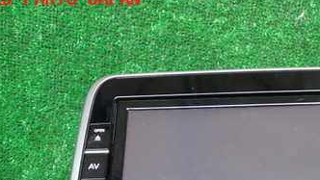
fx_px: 501
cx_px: 254
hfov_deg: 34.4
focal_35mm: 59
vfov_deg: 19.5
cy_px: 203
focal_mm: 5.4
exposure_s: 1/60
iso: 200
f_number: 2.3
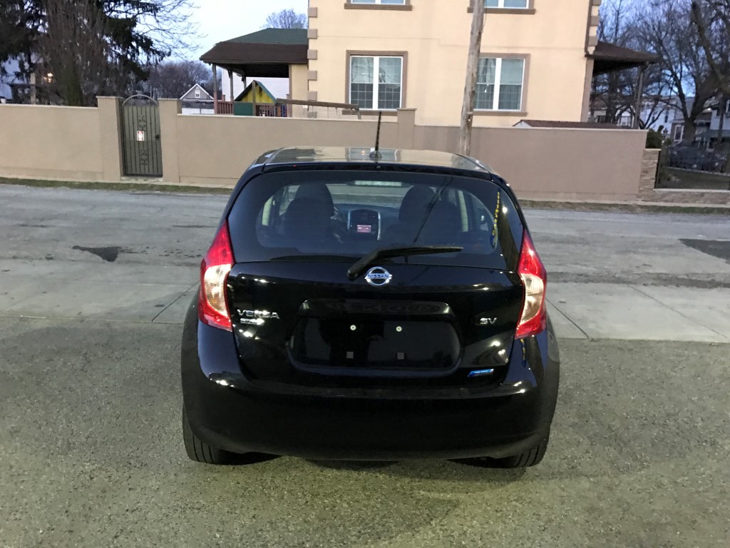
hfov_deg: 63.4
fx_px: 590
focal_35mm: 28
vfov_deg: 49.7
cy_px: 274
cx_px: 365
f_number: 1.8
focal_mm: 3.99
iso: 100
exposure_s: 1/5
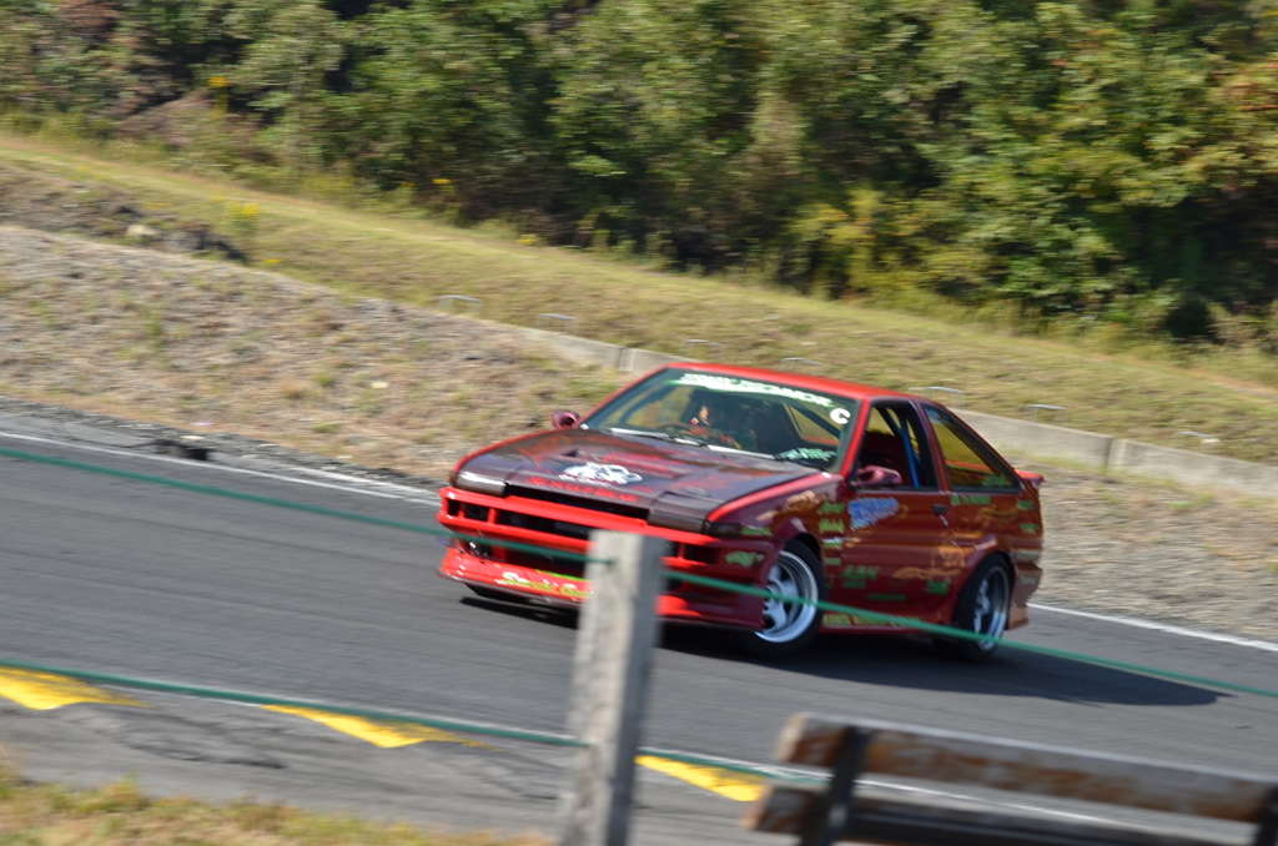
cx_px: 639
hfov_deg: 10.6
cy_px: 423
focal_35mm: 195
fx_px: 6907
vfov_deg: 7.0
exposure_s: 1/250
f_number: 10
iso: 200
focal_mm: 130
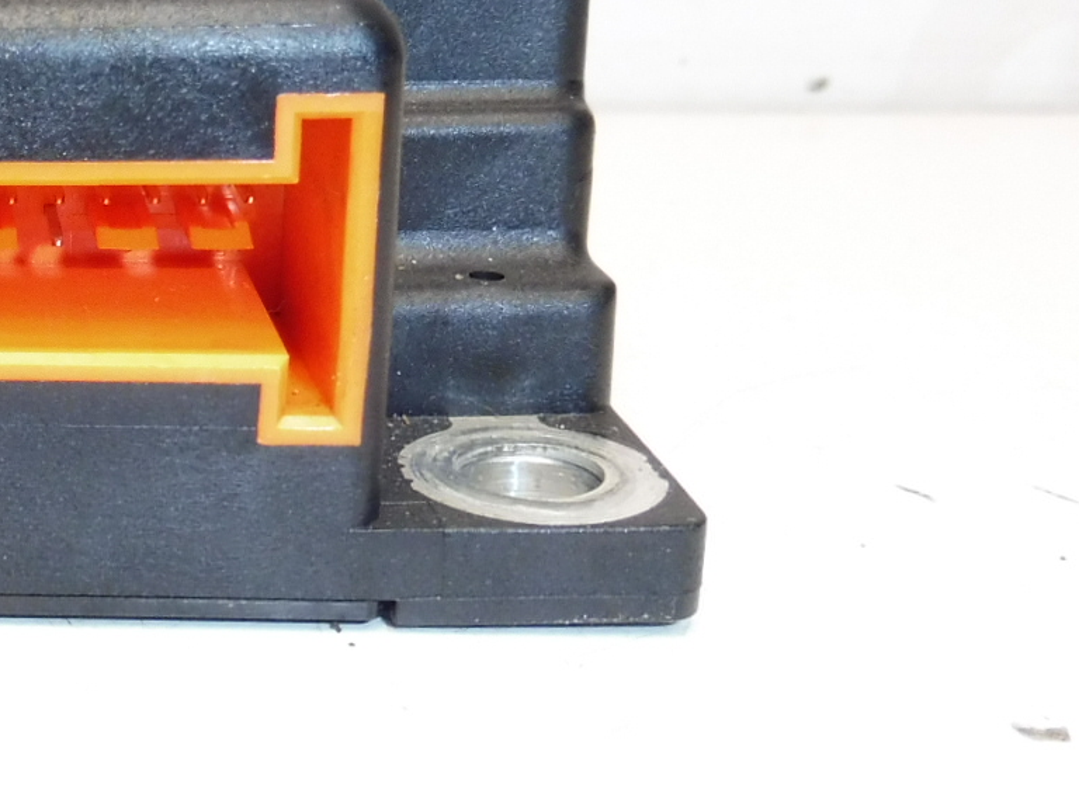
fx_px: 1995
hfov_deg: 27.3
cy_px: 301
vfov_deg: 22.9
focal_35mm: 64
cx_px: -160
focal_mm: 4.3
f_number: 3.5
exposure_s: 1/60
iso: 200
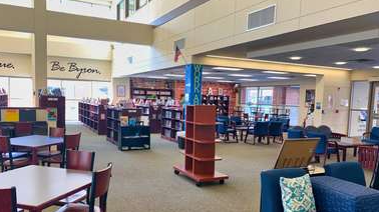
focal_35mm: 30
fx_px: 301
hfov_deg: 64.3
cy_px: 127
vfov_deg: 38.7
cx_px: 179
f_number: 1.8
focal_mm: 4.25
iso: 100
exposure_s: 1/110
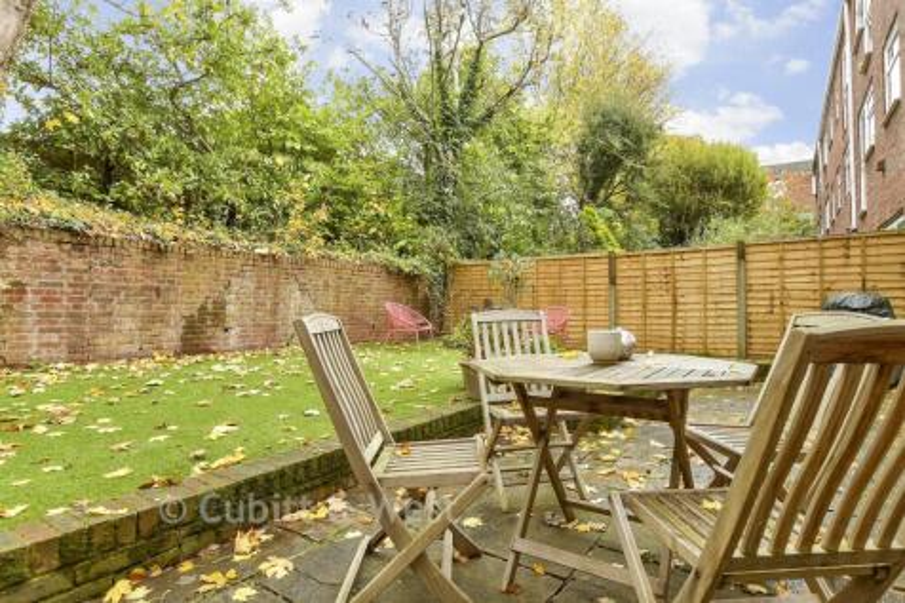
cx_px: 452
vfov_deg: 64.5
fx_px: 477
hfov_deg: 86.9
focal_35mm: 19
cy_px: 302
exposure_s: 1/25
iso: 160
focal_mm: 13
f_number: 8
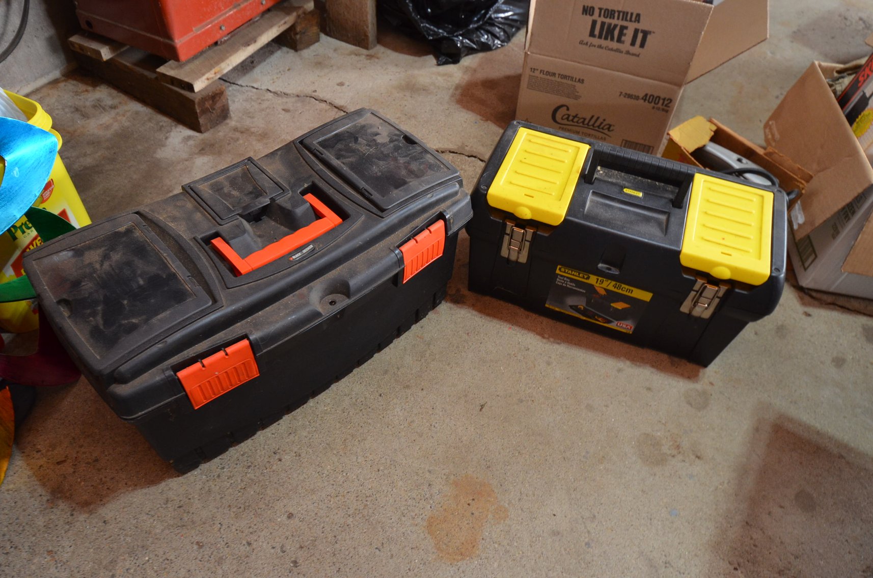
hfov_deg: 73.9
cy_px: 289
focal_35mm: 24
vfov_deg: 52.9
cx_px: 436
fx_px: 581
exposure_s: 1/60
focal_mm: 16
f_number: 4
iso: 1000
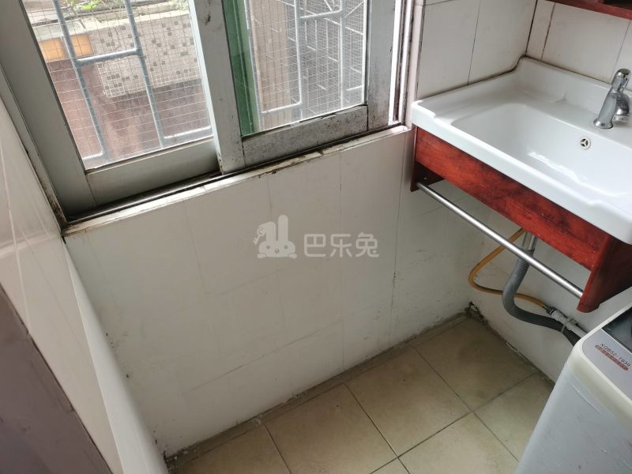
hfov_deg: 65.3
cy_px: 237
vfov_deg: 51.4
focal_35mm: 27
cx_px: 316
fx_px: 493
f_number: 1.8
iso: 200
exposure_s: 1/100
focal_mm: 5.58
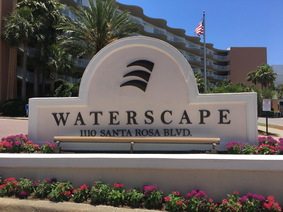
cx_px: 142
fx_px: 237
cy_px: 106
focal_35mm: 29
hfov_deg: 61.7
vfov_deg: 48.2
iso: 25
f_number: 2.2
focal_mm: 4.15
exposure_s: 1/1282
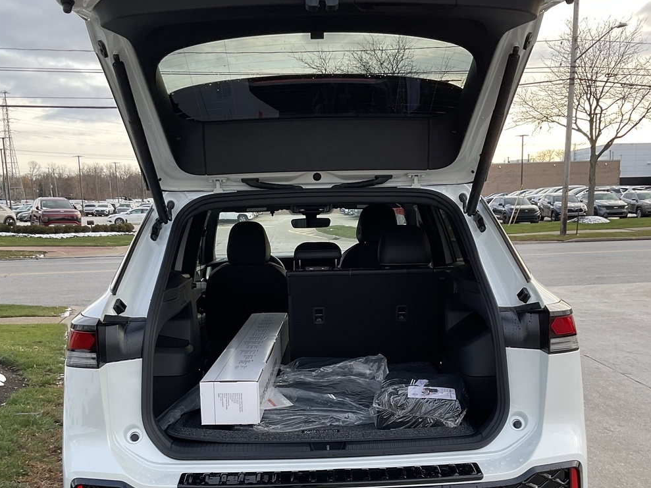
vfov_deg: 46.8
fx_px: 564
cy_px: 251
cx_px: 327
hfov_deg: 60.0
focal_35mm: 30
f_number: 1.8
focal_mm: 3
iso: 20
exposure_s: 1/122
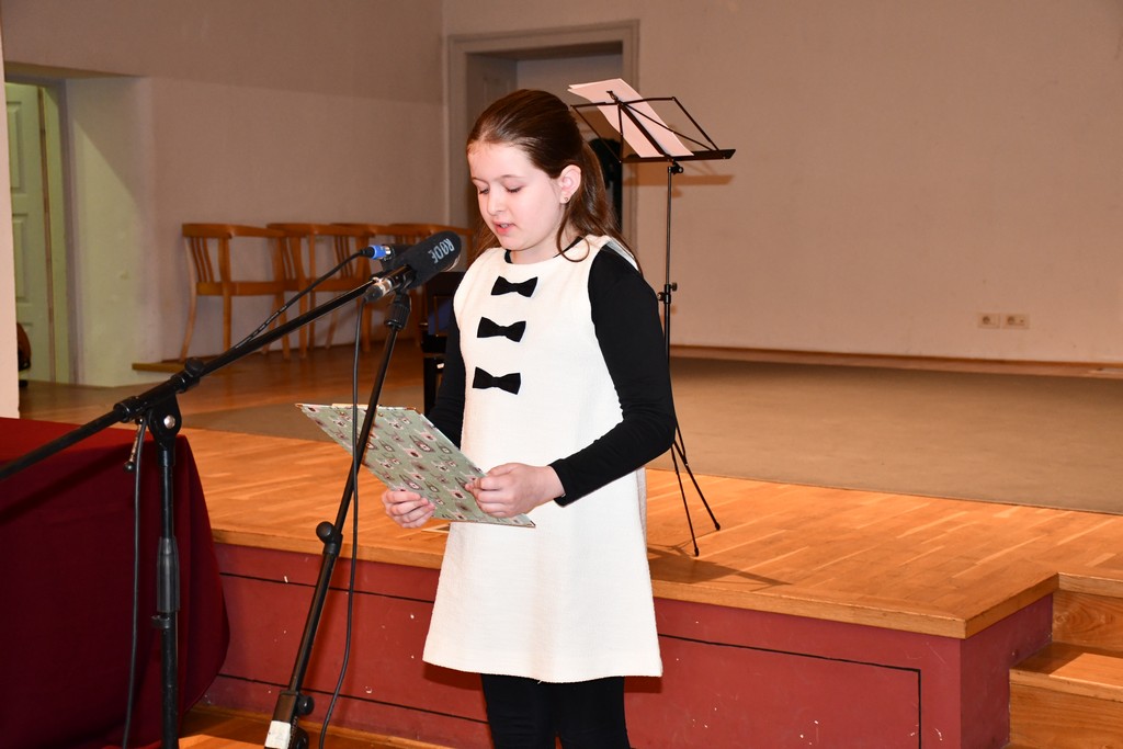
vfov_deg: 23.8
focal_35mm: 57
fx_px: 1778
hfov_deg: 35.0
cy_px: 374
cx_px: 562
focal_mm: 38
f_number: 4.2
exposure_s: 1/60
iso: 1600
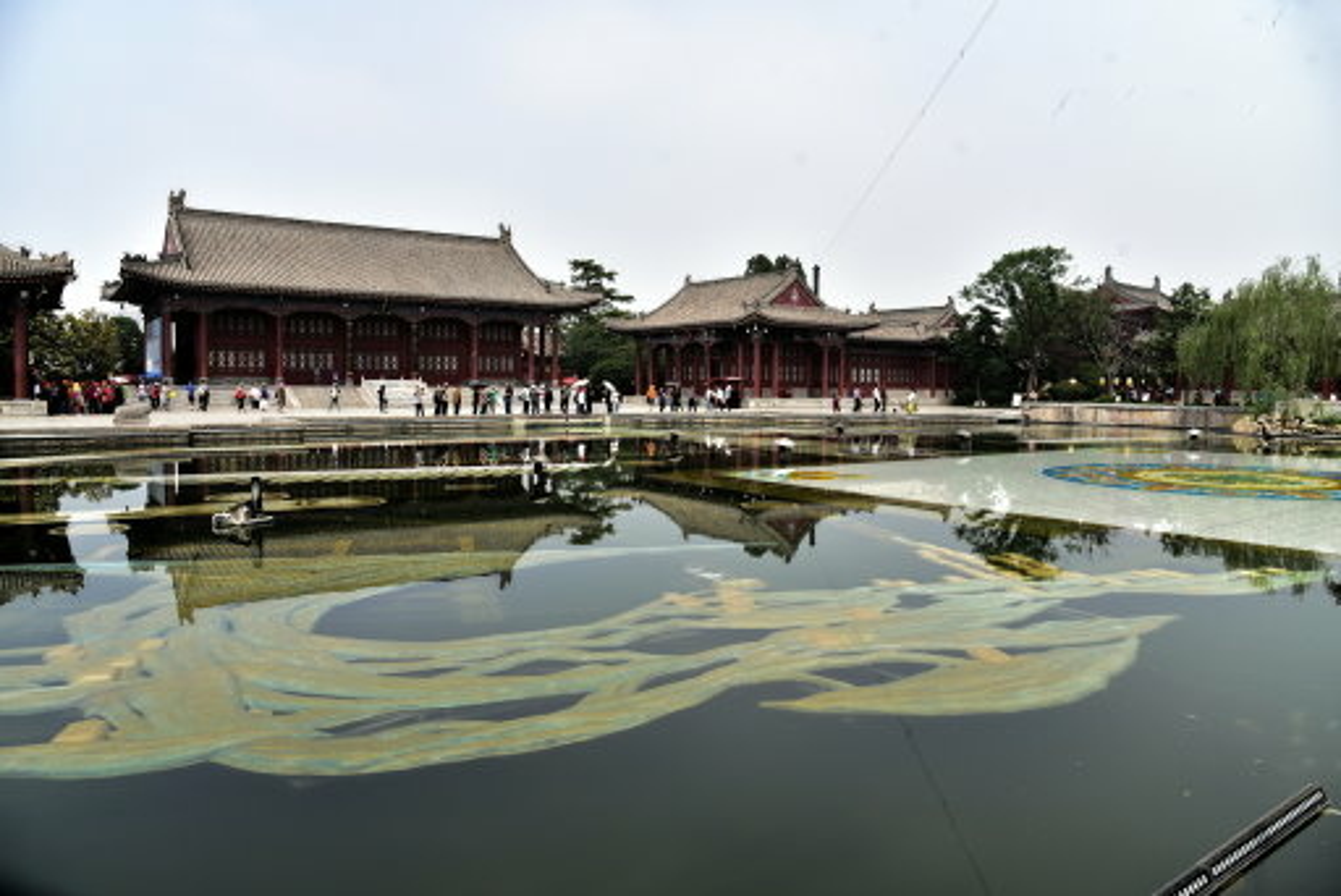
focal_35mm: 24
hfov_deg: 73.7
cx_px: 670
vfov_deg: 53.2
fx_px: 894
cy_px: 448
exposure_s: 1/250
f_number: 7.1
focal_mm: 24
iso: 100
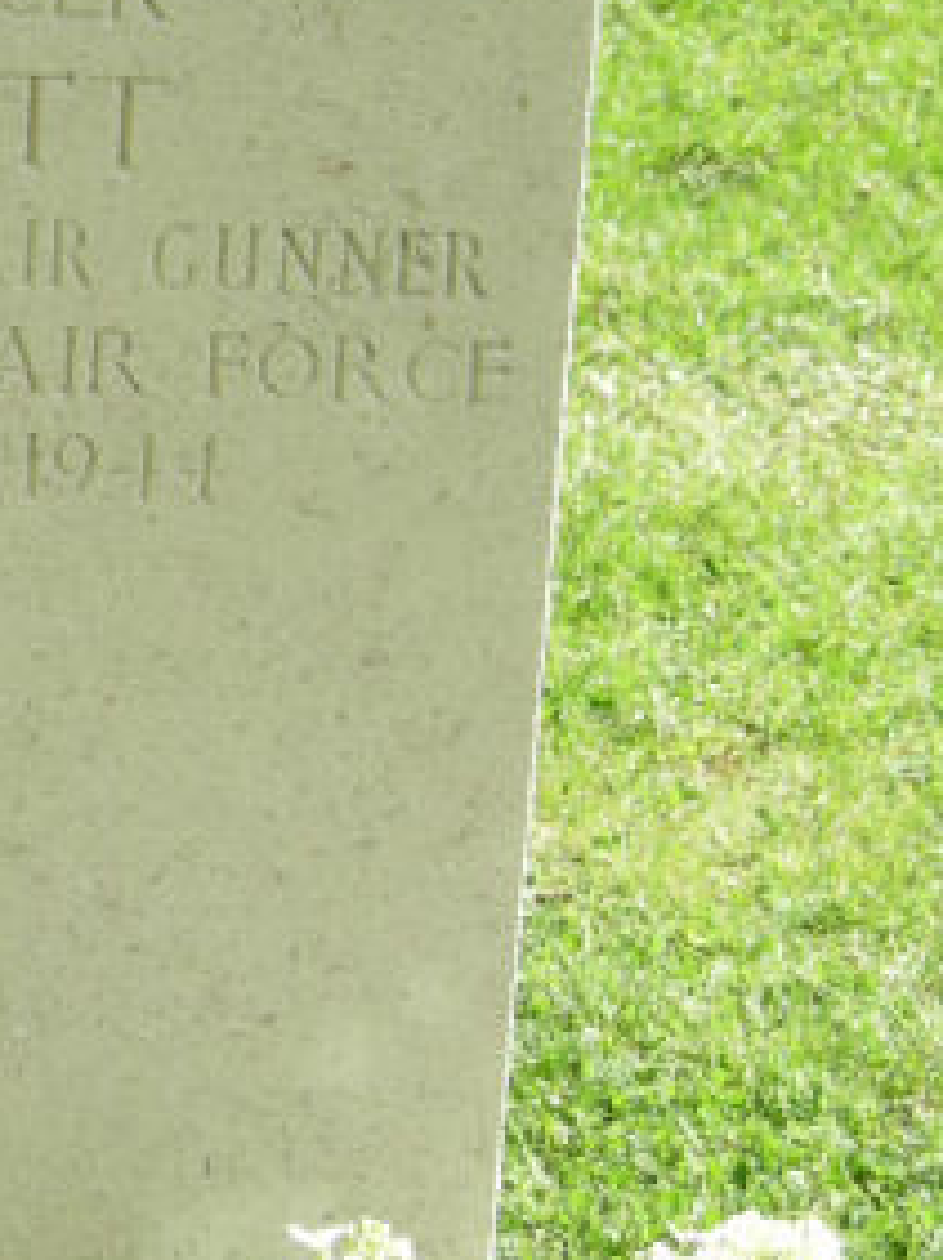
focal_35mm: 176
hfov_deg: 8.3
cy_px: 326
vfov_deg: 11.2
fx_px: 6402
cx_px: -237
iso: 64
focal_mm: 12.9
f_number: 4.4
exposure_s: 1/157
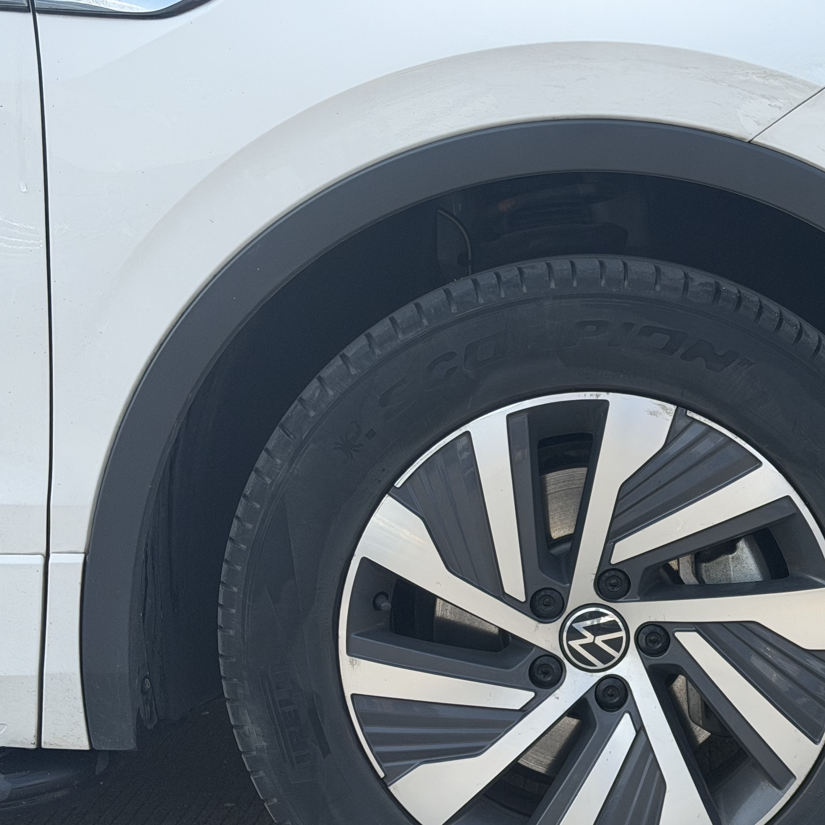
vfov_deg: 23.0
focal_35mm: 75
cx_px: 666
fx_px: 2022
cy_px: 508
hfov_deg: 22.7
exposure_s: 1/1456
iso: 64
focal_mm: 6.76
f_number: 1.78
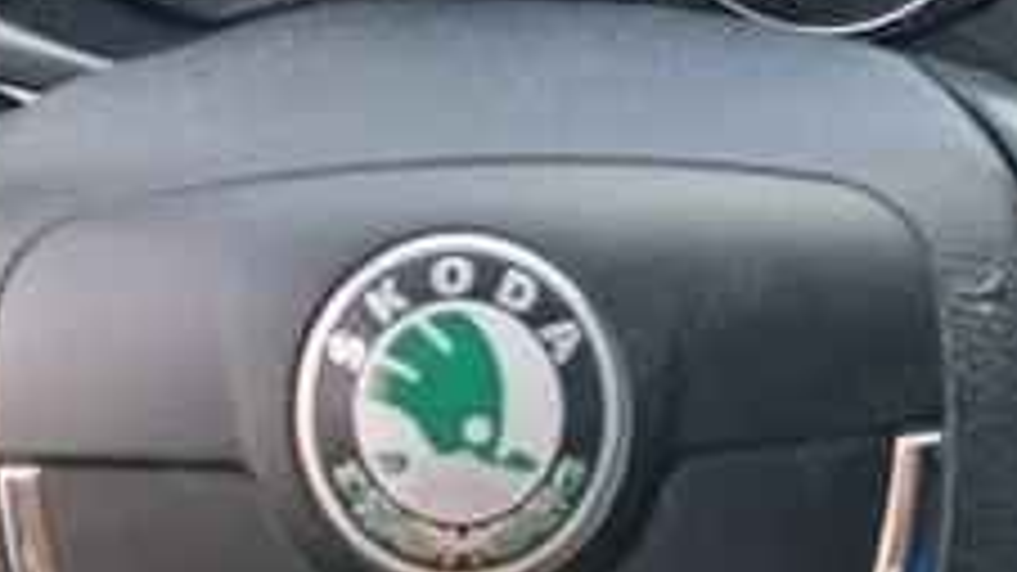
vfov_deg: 20.3
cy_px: -248
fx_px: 1402
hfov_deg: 39.8
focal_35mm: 52
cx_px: 464
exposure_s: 1/100
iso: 50
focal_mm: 4
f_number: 1.8
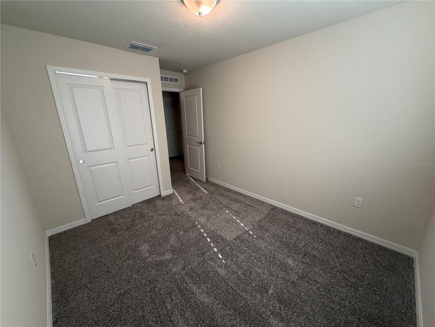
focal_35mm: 14
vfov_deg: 85.7
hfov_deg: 102.1
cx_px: 218
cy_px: 164
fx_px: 176
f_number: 2.2
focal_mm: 2.22
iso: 250
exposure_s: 1/120
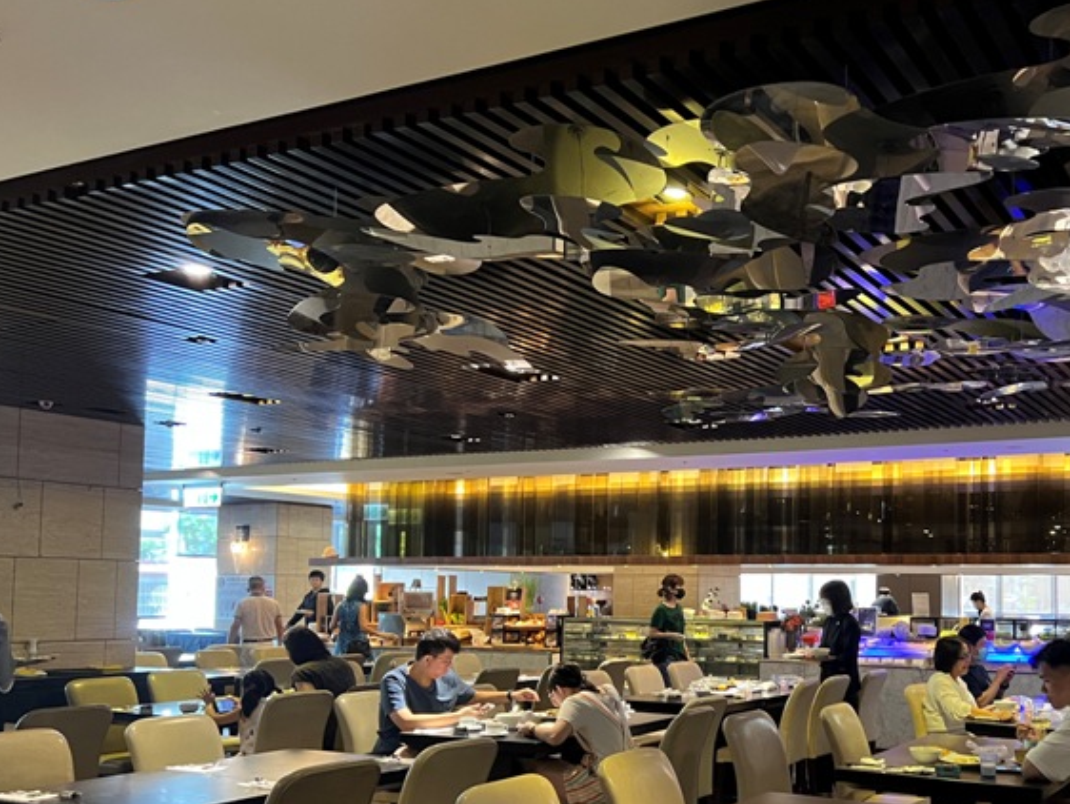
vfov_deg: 38.3
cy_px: 530
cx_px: 750
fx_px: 1144
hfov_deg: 48.9
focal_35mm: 37
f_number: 1.5
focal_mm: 5.7
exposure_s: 1/60
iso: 320
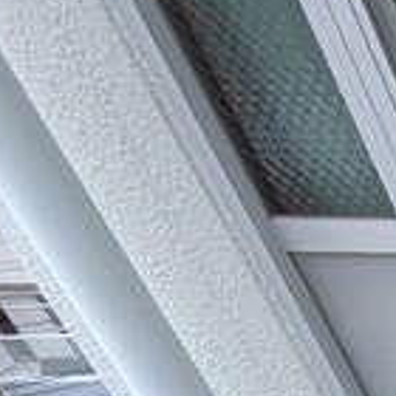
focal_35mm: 85
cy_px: 998
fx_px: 1100
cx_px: 1191
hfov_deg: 11.4
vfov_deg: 13.5
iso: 47
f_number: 2.2
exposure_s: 1/504
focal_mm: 1.83
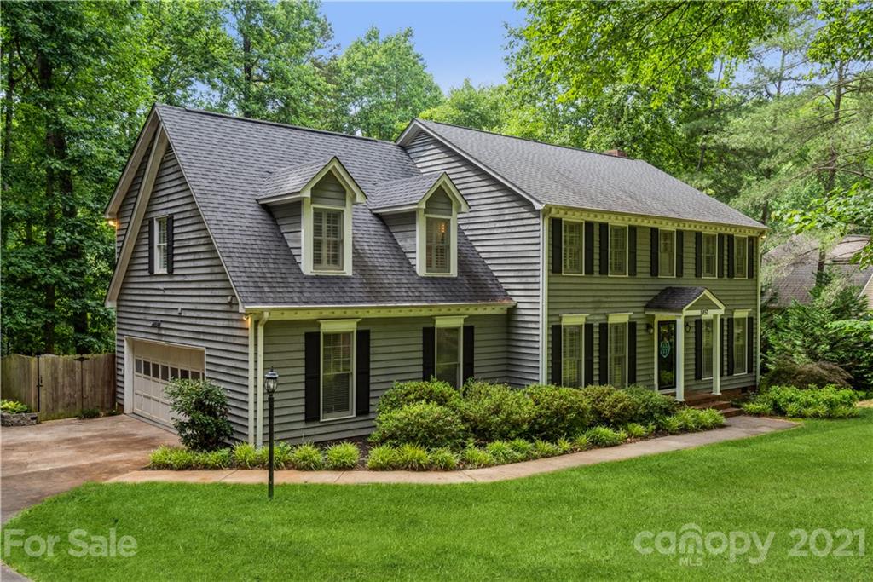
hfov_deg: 61.9
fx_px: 728
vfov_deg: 43.6
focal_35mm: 30
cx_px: 436
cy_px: 291
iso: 125
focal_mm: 30
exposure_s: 1/25
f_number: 11
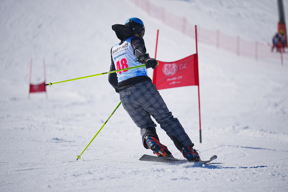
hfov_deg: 11.7
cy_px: 96
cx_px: 144
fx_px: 1400
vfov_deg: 7.8
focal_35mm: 175
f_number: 2.8
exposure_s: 1/4000
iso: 100
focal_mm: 175
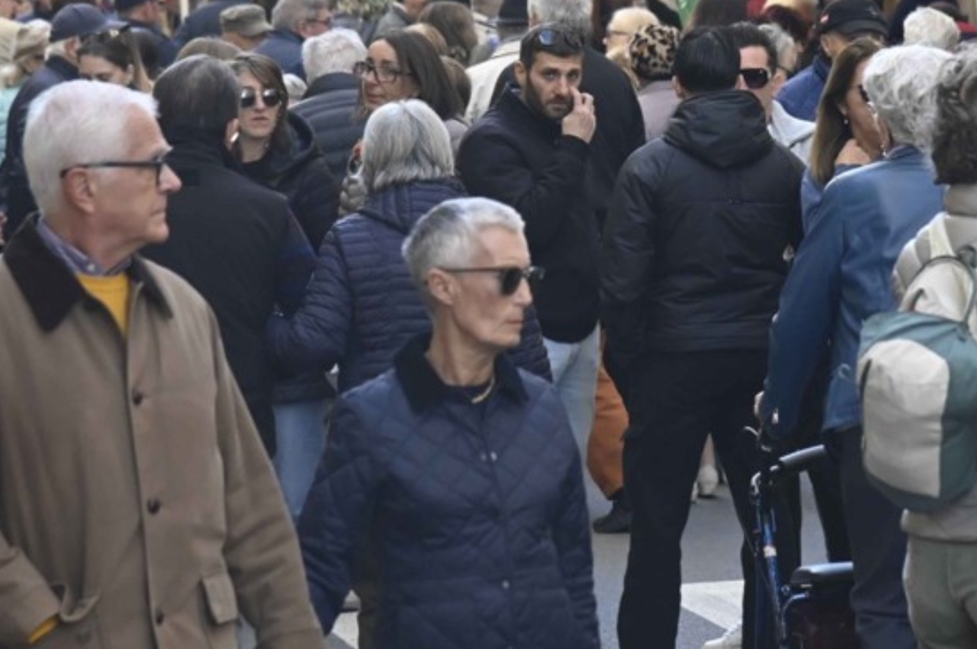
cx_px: 835
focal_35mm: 282
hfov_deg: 7.3
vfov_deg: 4.9
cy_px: 107
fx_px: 7644
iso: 2500
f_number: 5.6
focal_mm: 120
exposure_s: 1/500
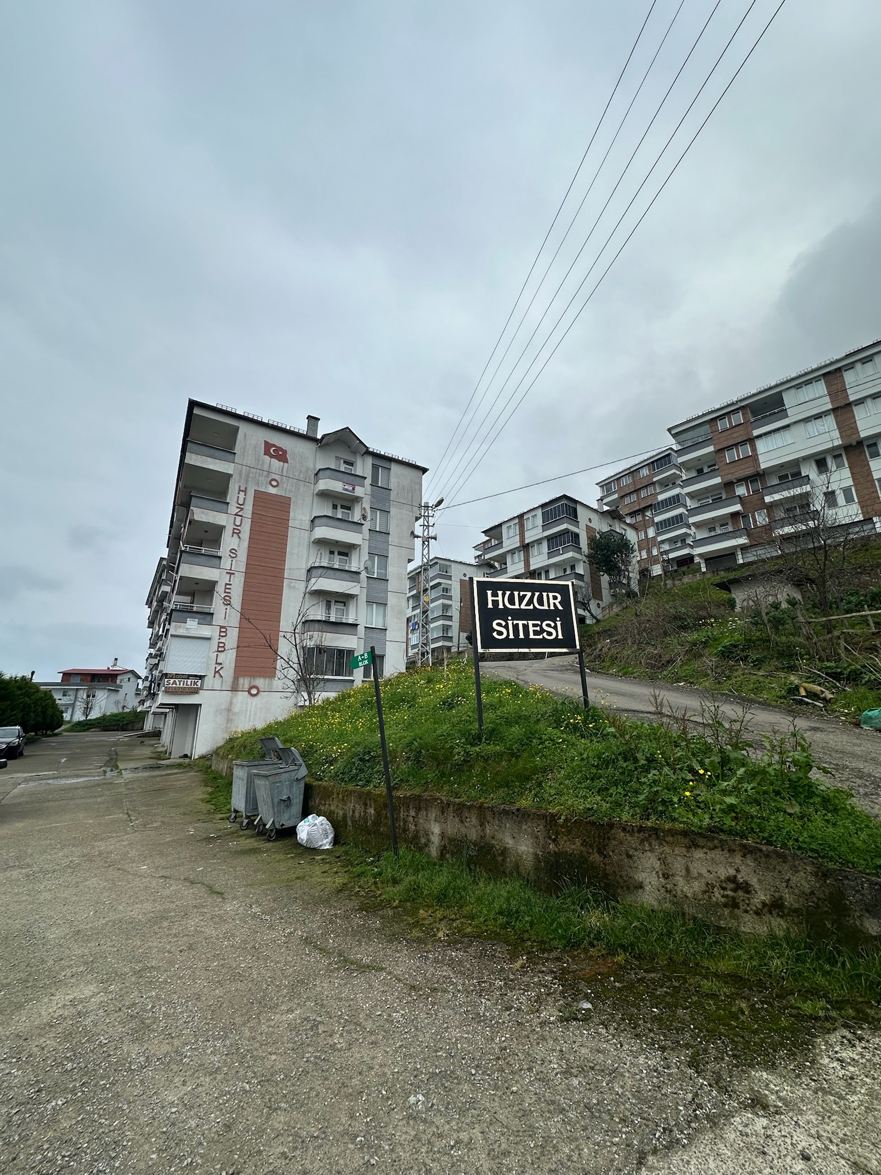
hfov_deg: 85.7
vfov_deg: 102.1
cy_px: 588
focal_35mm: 14
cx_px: 440
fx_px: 475
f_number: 2.2
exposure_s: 1/2020
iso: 50
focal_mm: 2.22
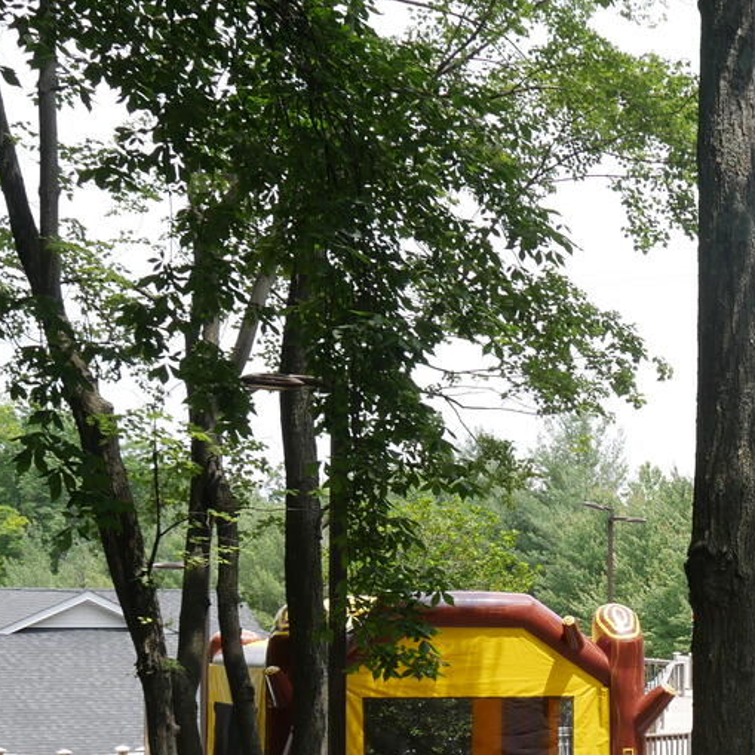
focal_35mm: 70
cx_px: 998
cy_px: 624
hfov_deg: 22.0
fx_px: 1727
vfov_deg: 24.2
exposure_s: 1/320
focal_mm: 14
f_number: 6.3
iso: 200
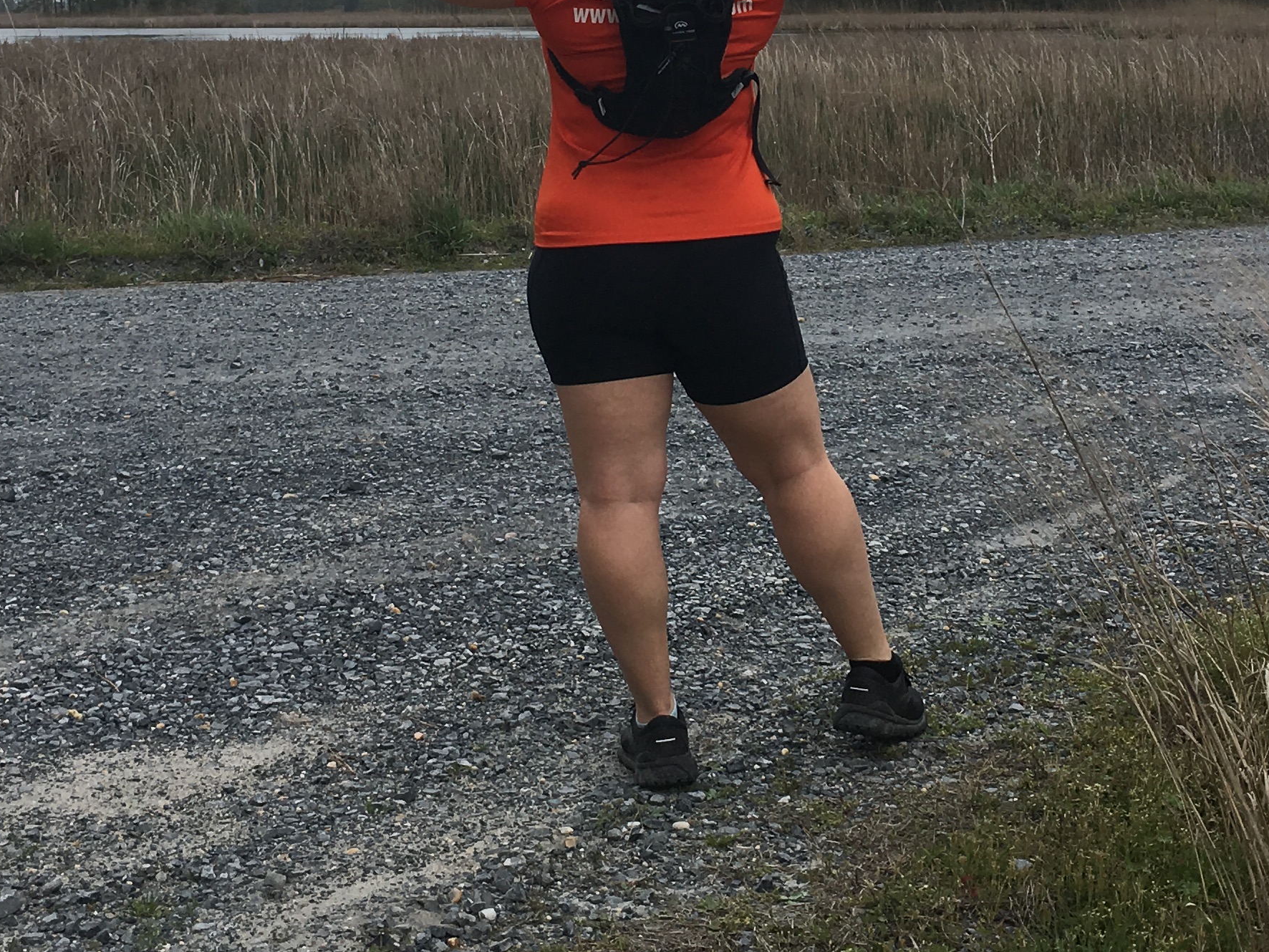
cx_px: 714
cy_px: 140
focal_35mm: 66
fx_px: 2420
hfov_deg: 29.4
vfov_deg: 21.9
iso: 25
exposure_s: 1/1748
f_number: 2.2
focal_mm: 4.15
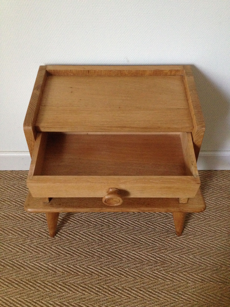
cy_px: 154
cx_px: 115
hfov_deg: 40.7
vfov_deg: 52.6
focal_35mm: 35
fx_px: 310
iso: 400
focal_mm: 4.28
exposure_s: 1/20
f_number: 2.4
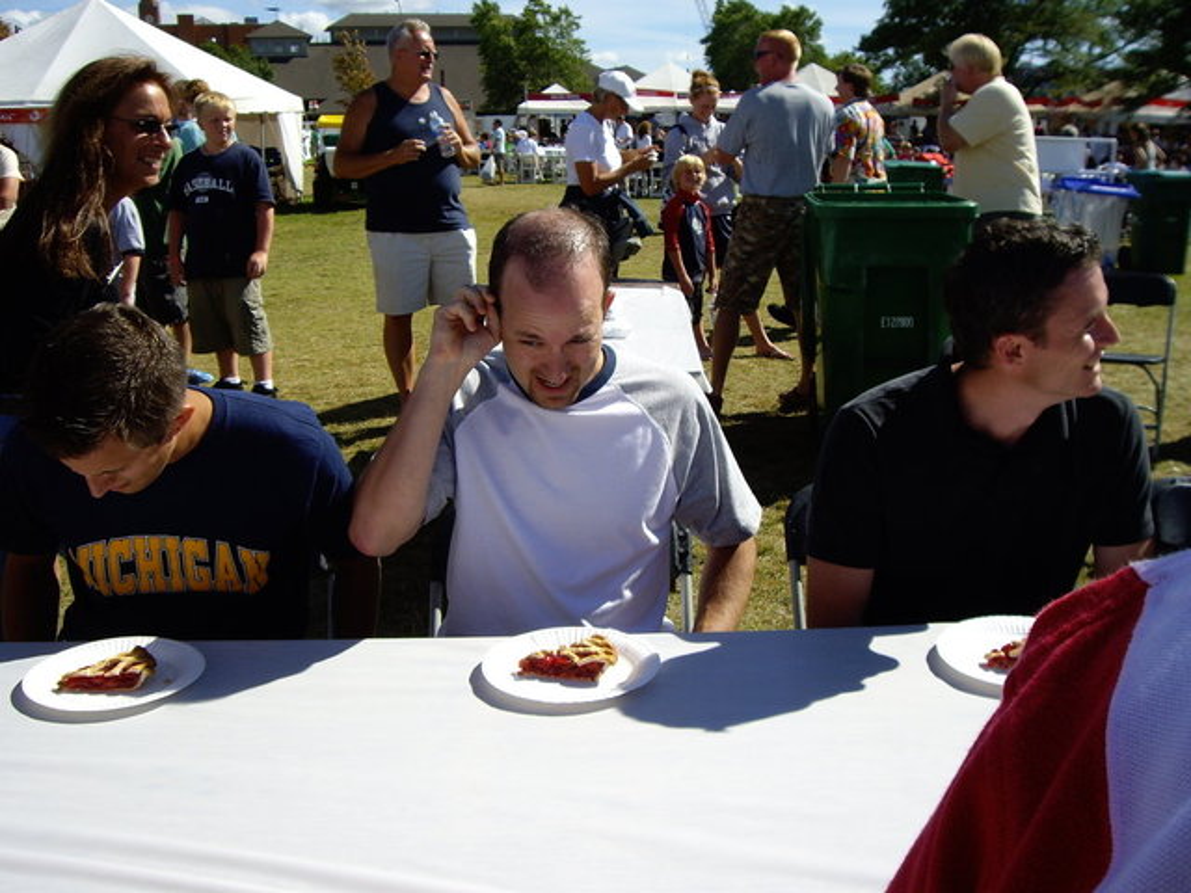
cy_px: 446
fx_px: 1307
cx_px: 596
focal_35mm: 38
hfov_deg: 49.0
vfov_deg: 37.7
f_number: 4.3
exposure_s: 1/500
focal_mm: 6.2
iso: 50
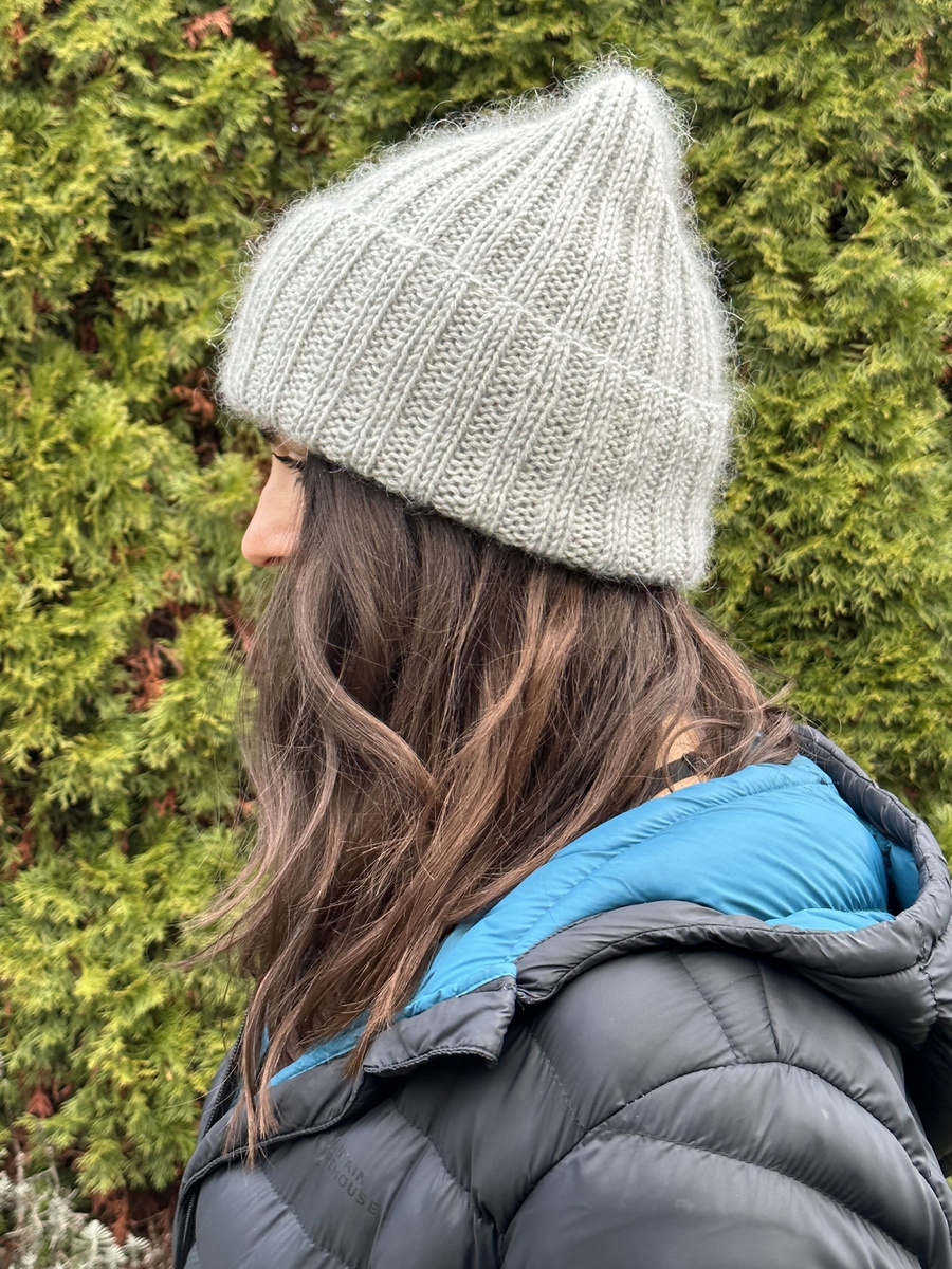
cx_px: 476
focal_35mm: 48
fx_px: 1760
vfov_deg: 39.7
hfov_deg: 30.3
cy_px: 634
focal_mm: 6.86
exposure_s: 1/165
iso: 64
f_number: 1.78
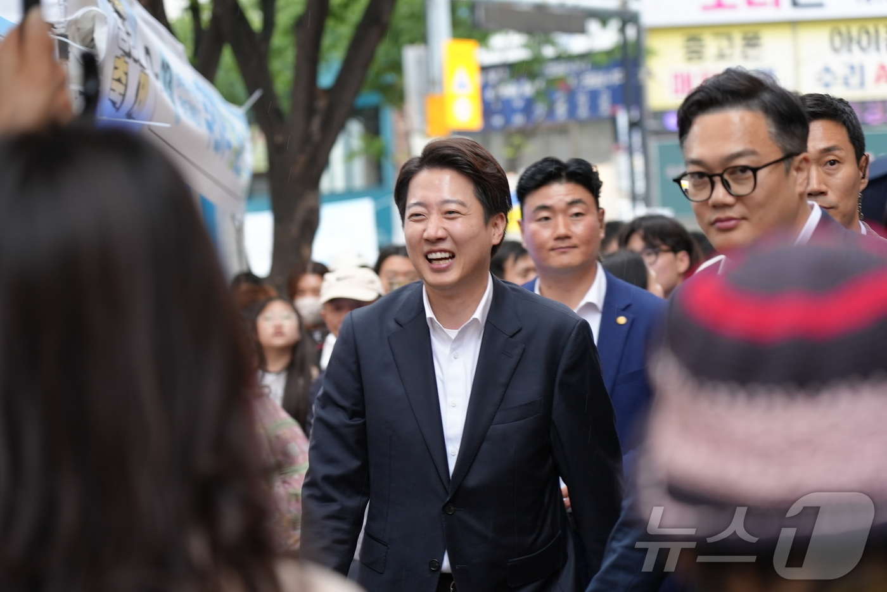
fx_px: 2588
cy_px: 296
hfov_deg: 19.4
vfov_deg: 13.1
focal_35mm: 105
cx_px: 444
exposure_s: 1/160
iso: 500
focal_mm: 105
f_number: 4
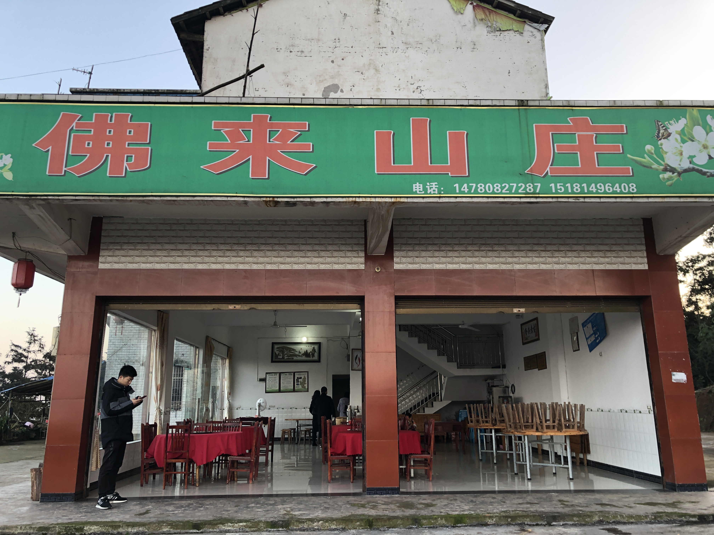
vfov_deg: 49.7
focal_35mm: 28
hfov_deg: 63.4
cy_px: 268
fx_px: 578
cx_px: 357
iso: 50
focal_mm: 4
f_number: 1.8
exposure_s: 1/120
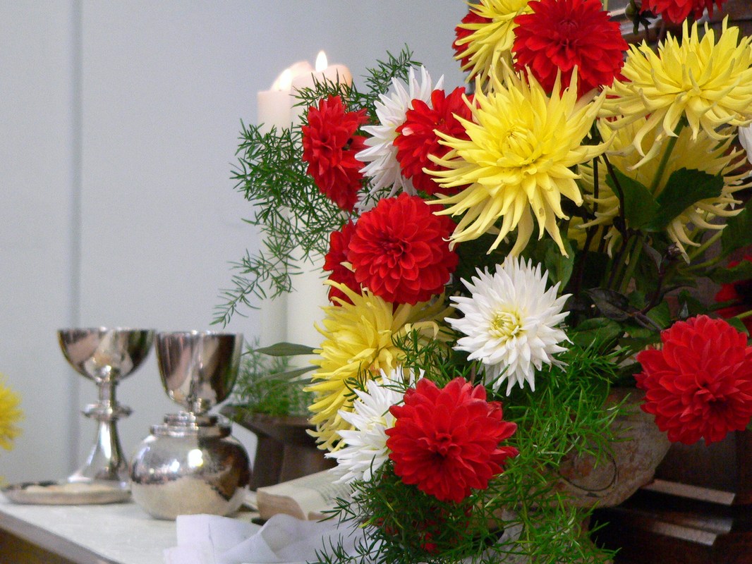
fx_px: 2542
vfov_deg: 12.7
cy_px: 282
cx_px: 376
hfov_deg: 16.8
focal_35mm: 117
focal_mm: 19.5
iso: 400
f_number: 2.8
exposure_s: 1/100
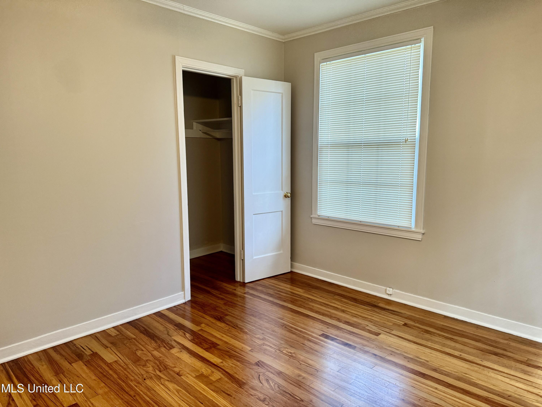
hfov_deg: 71.6
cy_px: 204
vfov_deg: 56.8
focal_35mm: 24
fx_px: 376
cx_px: 271
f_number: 1.78
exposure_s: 1/60
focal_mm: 6.76
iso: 200
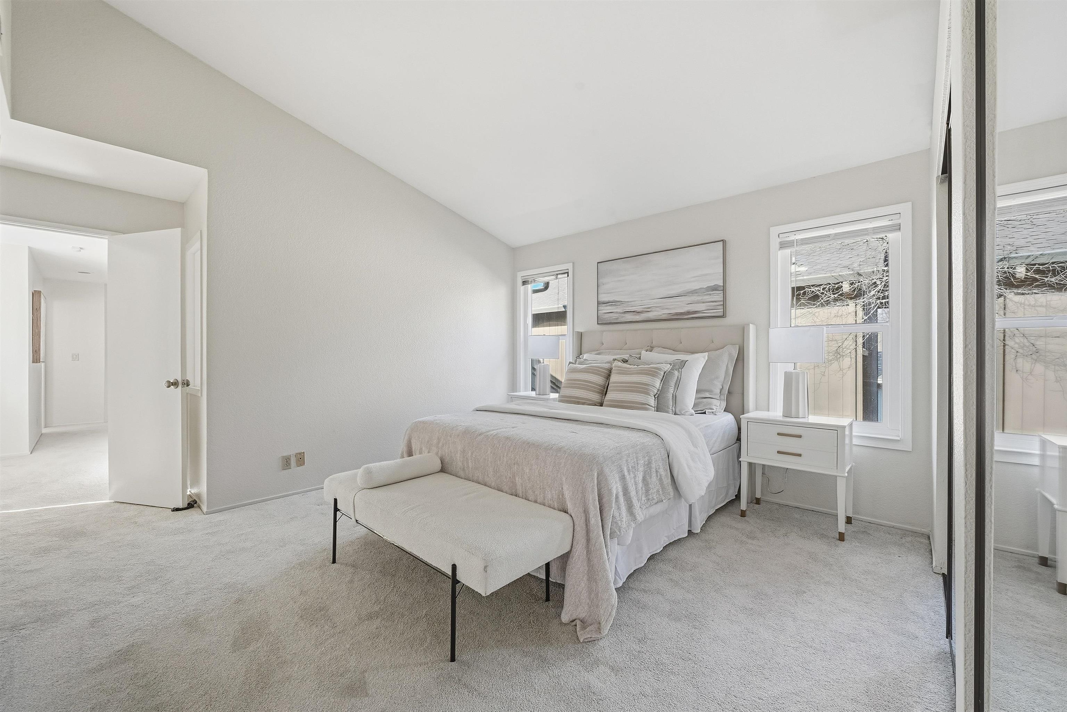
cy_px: 356
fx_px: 415
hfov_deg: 104.2
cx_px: 534
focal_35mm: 14
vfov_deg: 81.3
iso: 400
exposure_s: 1/160
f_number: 8
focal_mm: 14
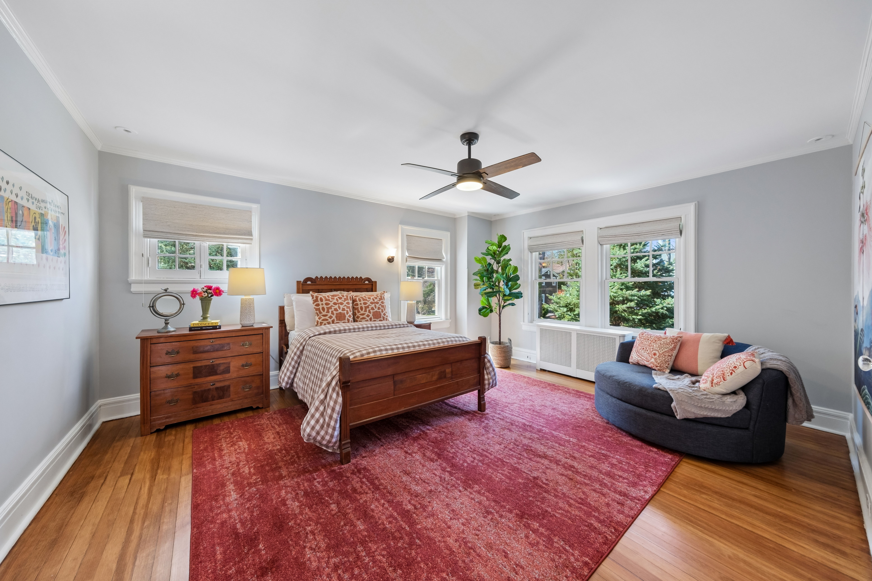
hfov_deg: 112.6
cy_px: 290
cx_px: 436
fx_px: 291
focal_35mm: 12
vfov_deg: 90.0
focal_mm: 8
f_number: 6.4
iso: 400
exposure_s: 1/13
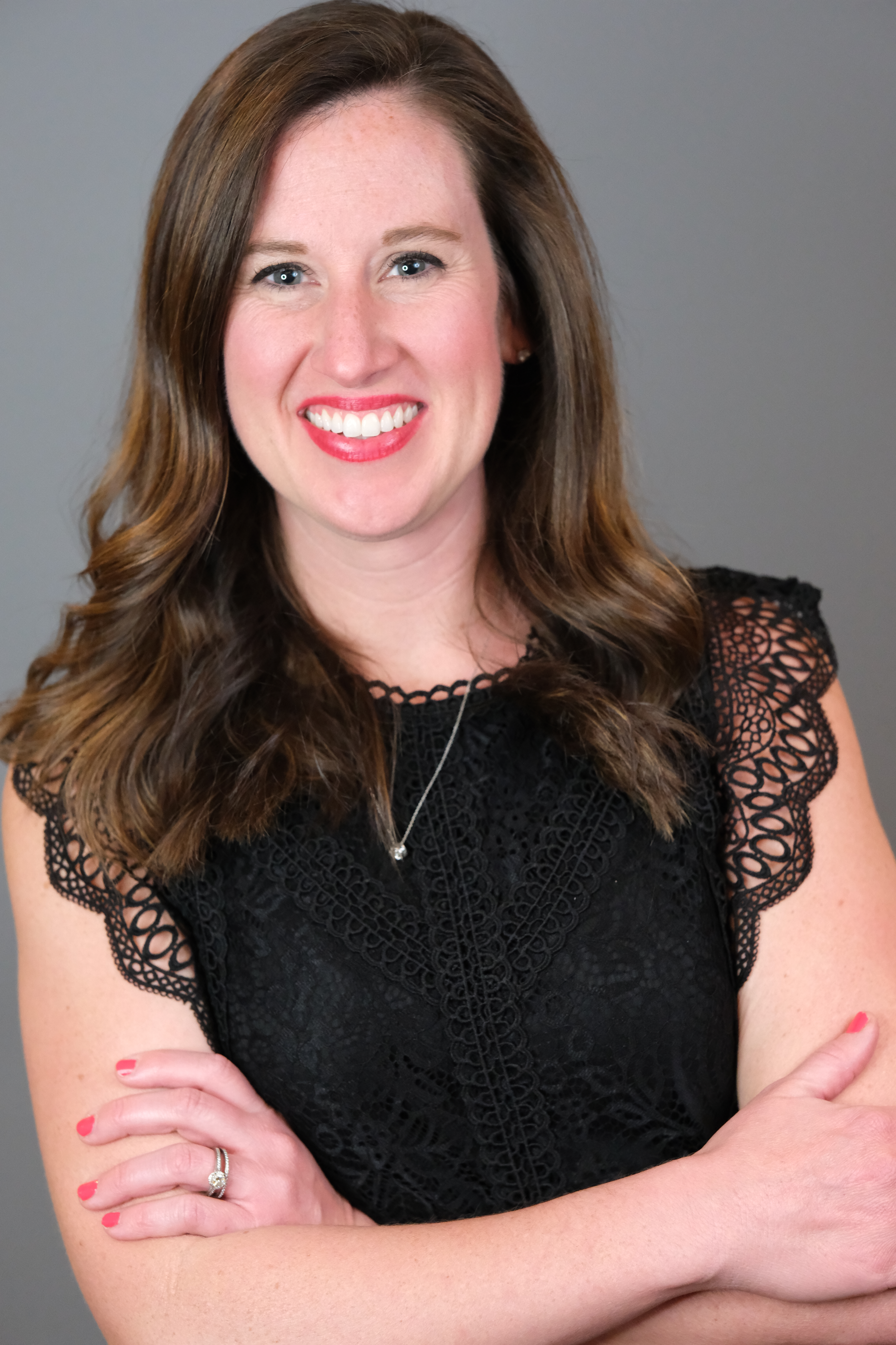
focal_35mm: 84
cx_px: 448
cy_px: 672
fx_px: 3136
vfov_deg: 24.2
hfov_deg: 16.3
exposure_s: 1/100
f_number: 2.8
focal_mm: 56
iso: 5000
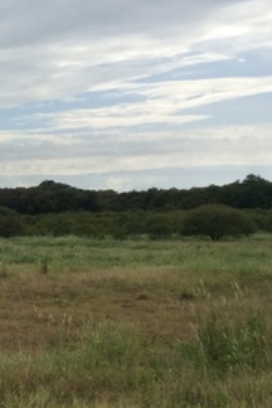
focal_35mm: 78
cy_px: 217
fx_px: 884
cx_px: -187
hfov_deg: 15.5
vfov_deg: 26.0
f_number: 2.4
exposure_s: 1/2119
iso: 32
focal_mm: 3.3
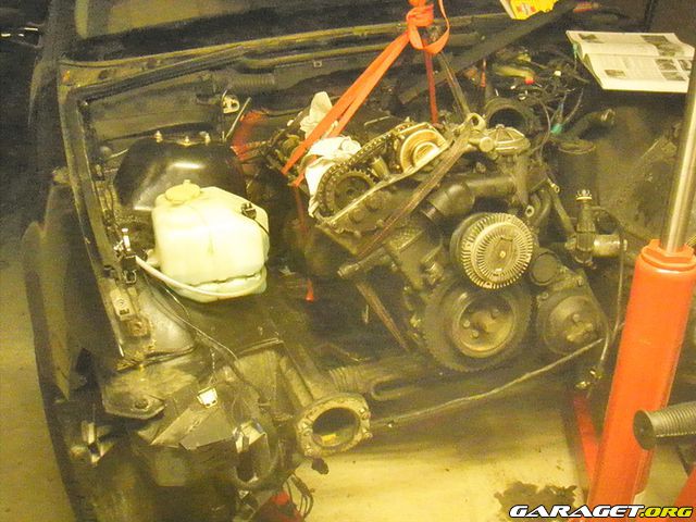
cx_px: 348
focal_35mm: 38
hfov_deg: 49.0
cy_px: 261
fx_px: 764
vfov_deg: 37.7
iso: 3200
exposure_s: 1/30
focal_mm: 6.7
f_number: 3.5
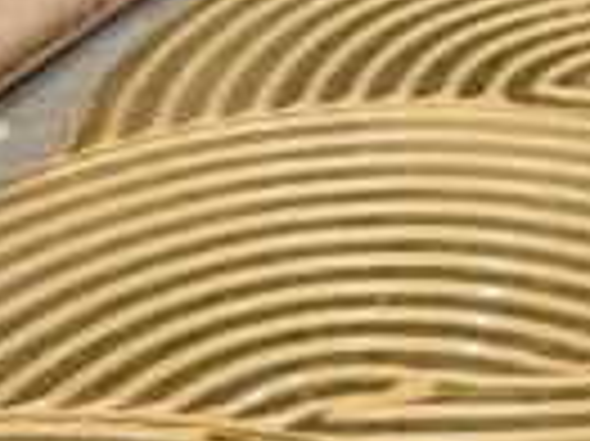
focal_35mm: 144
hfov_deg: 12.7
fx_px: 2452
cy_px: -342
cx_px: 1004
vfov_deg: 9.8
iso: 125
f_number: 2.2
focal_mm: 4.15
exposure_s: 1/33
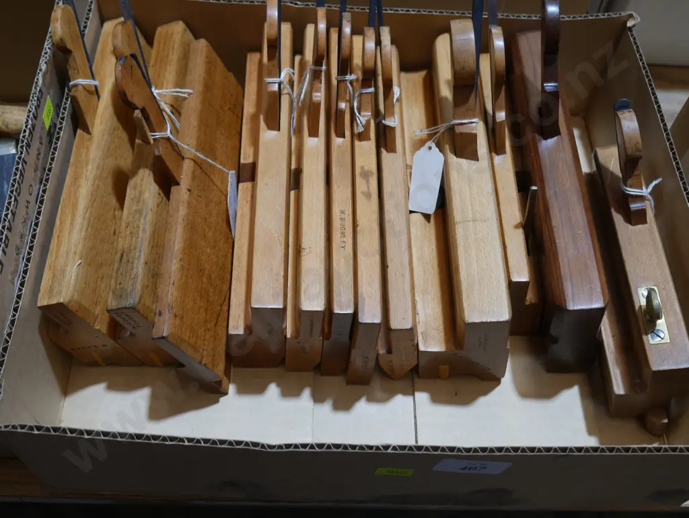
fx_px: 797
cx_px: 344
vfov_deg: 36.0
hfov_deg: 46.8
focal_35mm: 40
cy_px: 259
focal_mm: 20
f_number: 4.4
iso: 250
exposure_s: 1/60
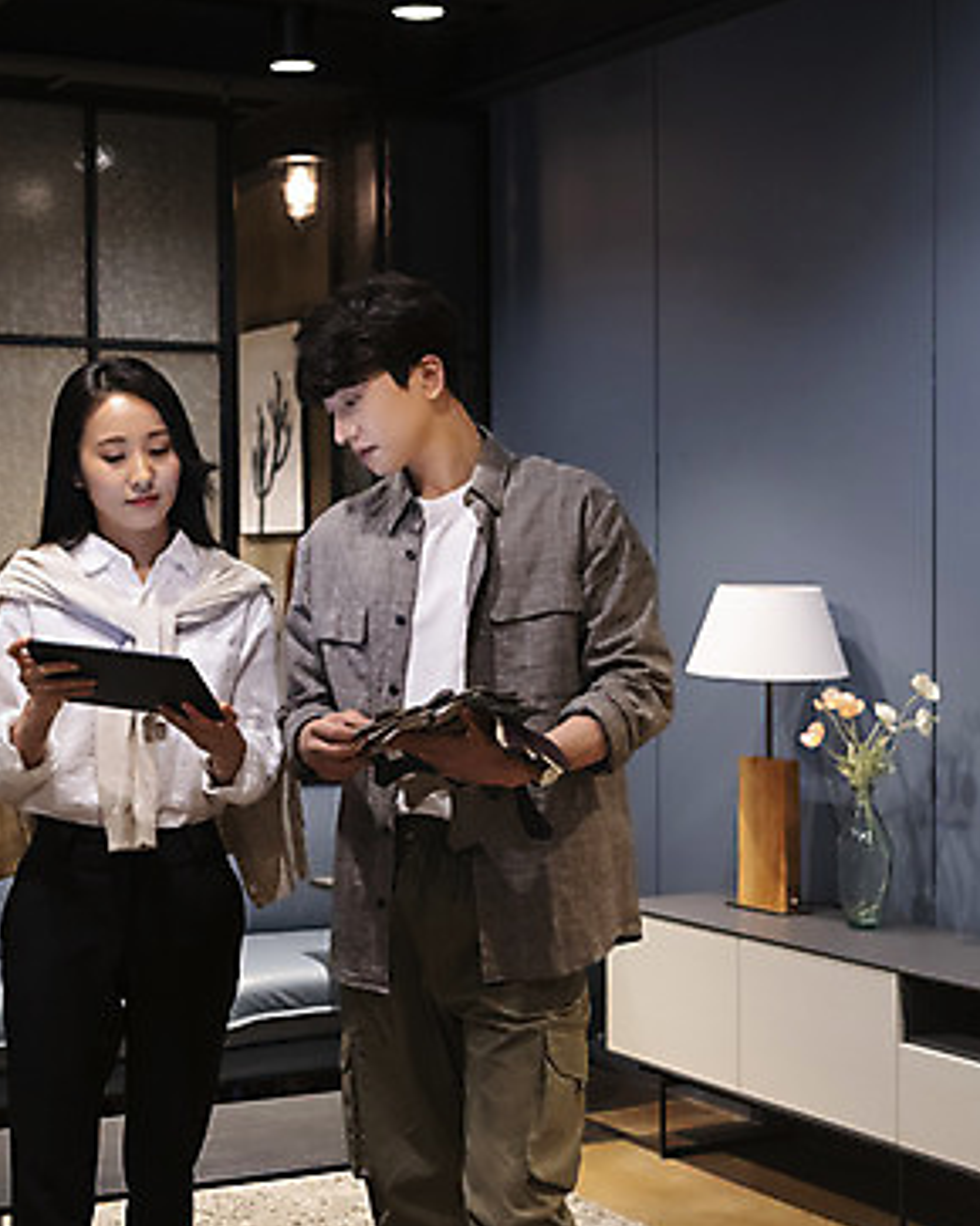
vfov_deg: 32.0
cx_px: 301
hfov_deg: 25.6
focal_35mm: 59
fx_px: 2141
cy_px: 642
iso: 1250
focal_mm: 38
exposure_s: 1/125
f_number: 2.8
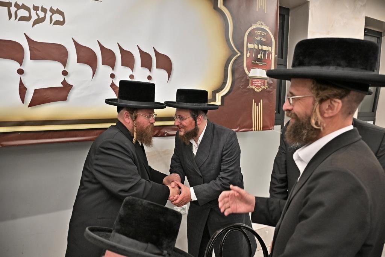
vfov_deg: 53.1
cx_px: 192
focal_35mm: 24
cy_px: 128
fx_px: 257
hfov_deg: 73.7
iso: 1250
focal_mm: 24
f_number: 4
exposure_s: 1/160
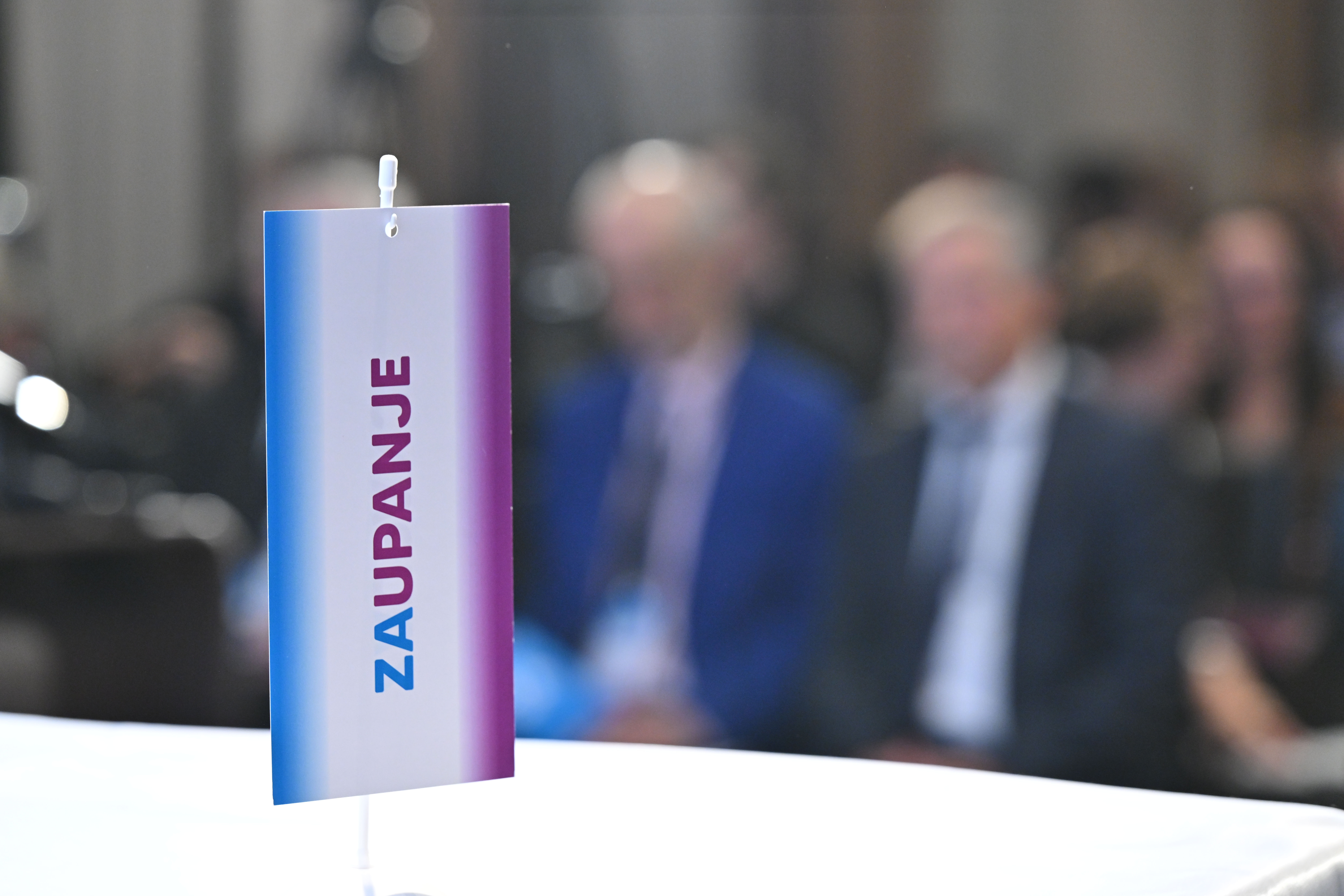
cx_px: 672
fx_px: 4666
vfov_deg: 11.0
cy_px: 448
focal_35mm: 125
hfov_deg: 16.4
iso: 2500
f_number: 4
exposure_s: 1/125
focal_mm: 125
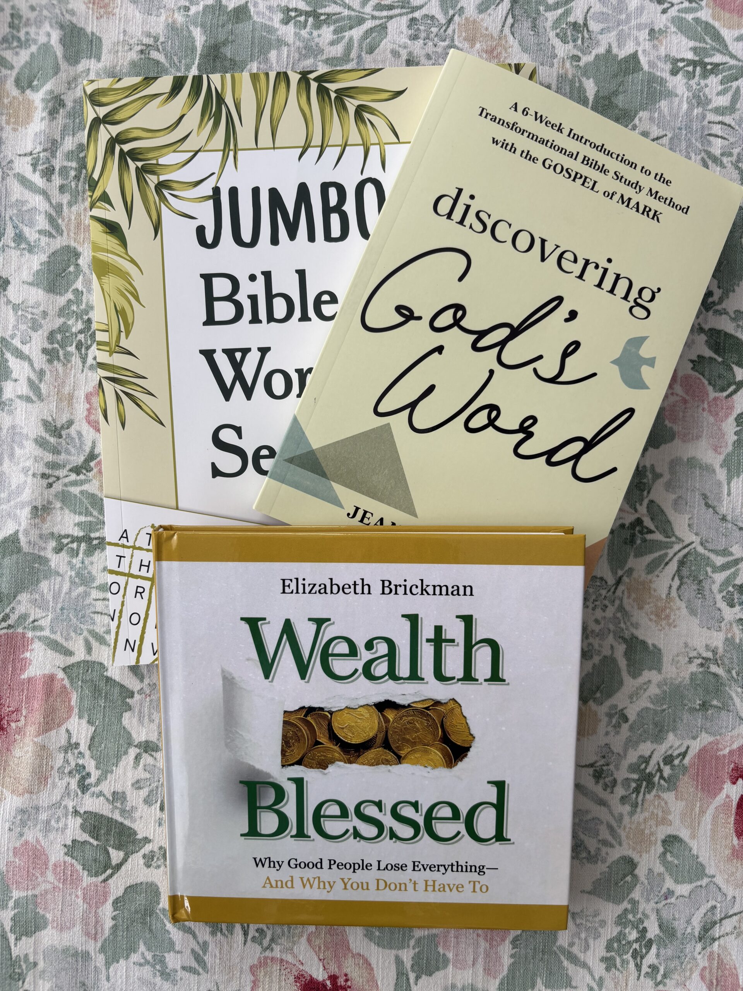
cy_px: 496
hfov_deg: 53.1
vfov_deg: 67.3
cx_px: 372
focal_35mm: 26
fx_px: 744
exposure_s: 1/140
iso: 40
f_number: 1.6
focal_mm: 5.96
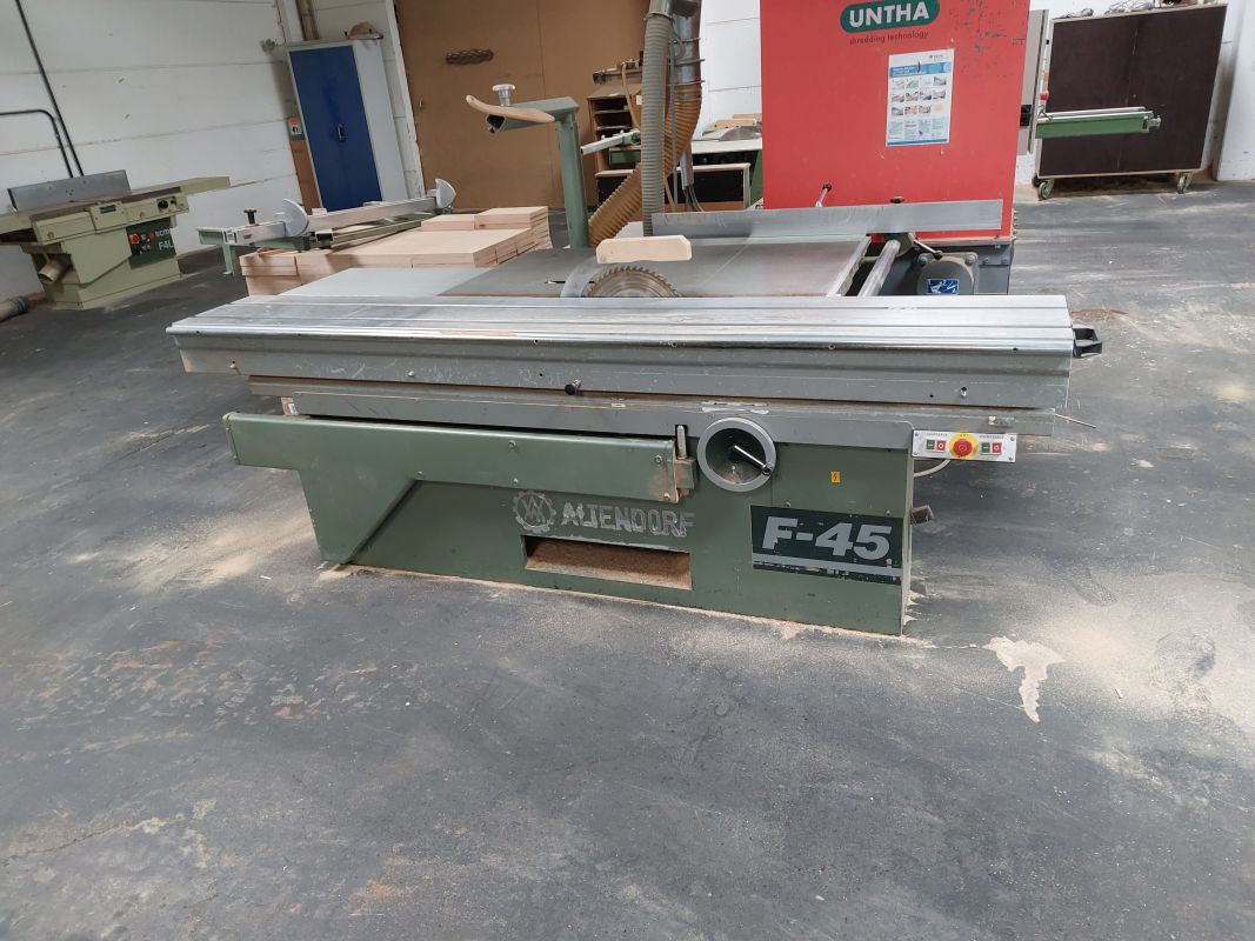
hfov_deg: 69.4
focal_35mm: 25
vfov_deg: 54.9
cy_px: 470
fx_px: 906
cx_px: 628
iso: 400
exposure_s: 1/50
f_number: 1.8
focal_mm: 5.23
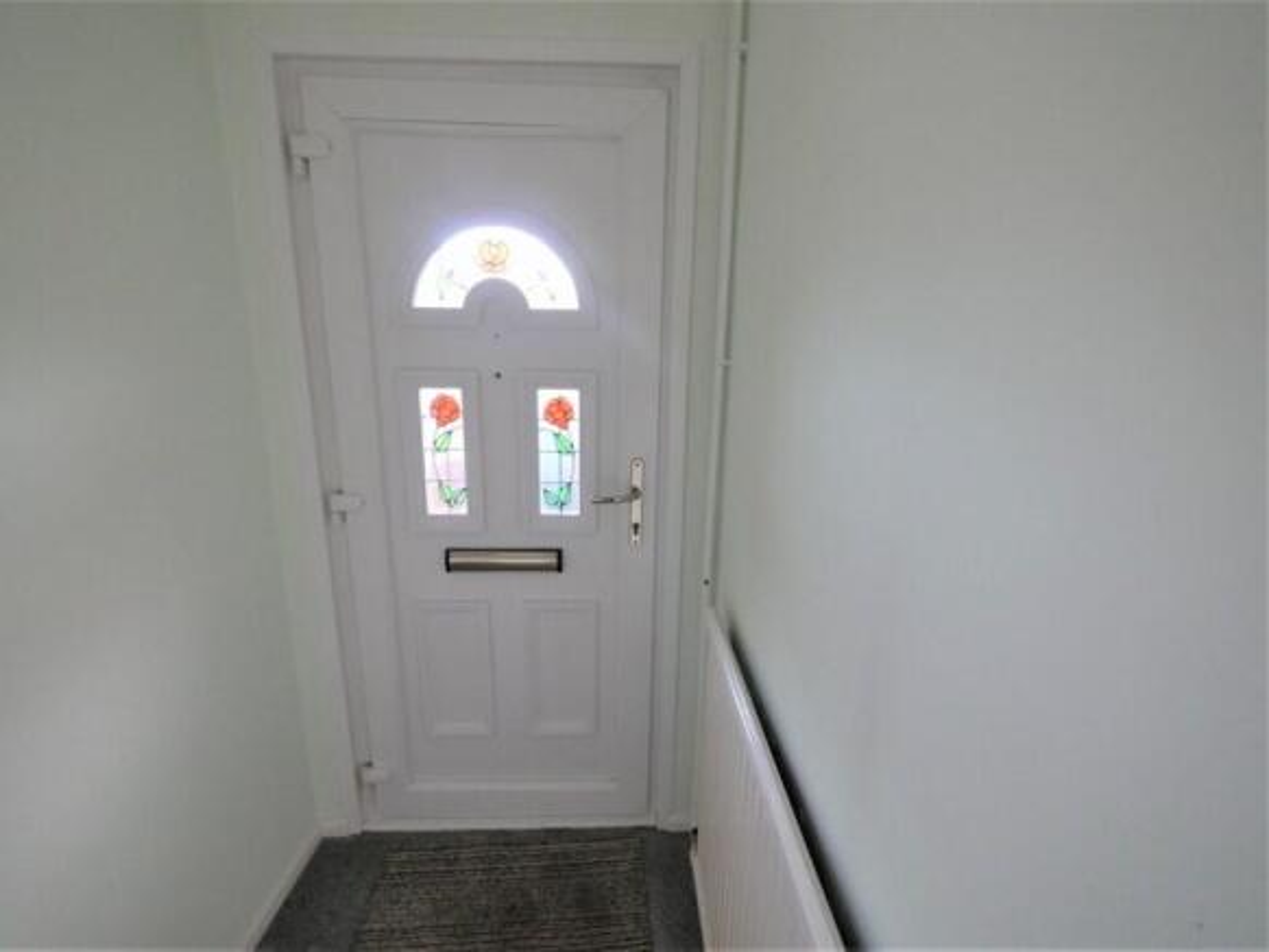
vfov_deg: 85.7
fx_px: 513
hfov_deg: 102.0
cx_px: 634
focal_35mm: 14
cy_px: 476
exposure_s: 1/25
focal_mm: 7
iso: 3200
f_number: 4
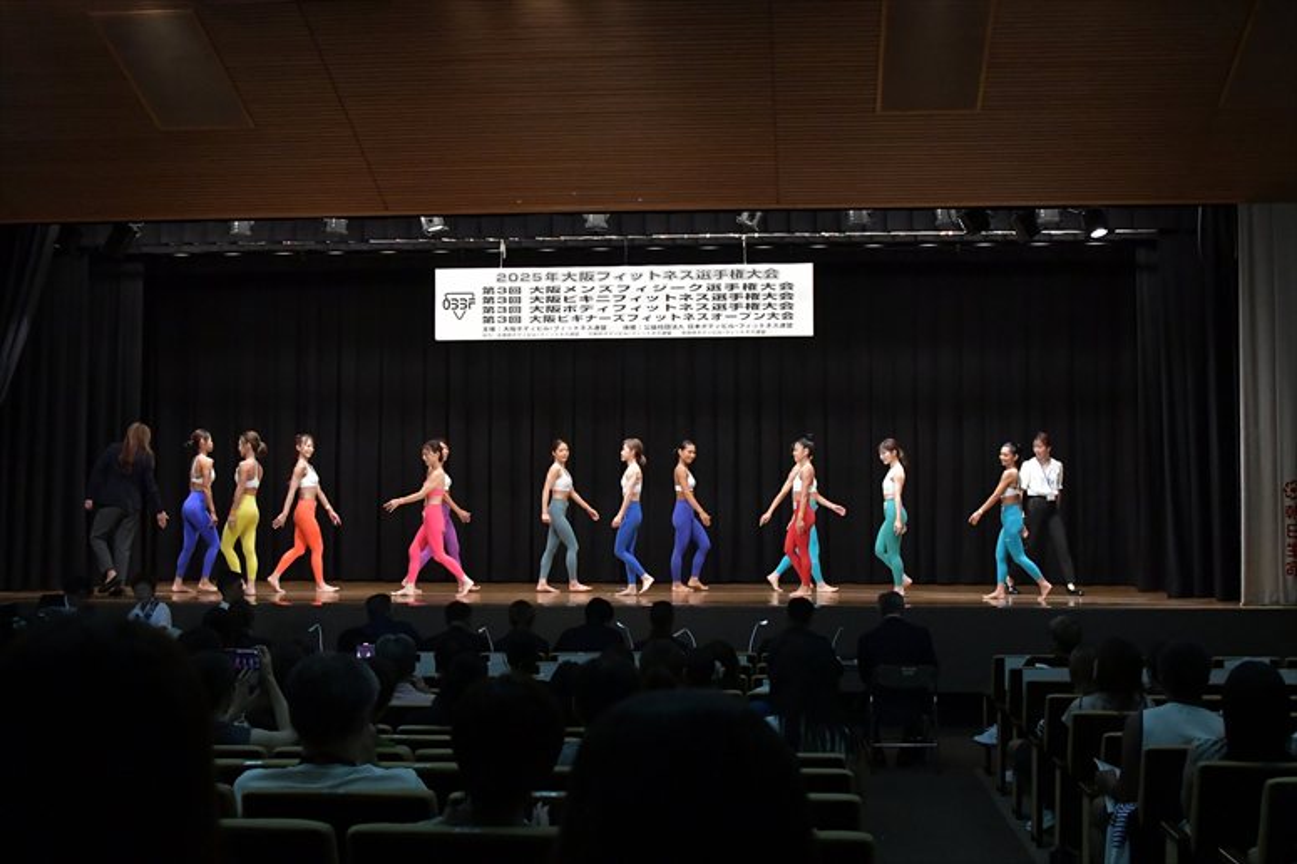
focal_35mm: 48
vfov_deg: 28.1
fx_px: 1729
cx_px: 648
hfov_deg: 41.1
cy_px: 432
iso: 5000
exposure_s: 1/400
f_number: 5.6
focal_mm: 32
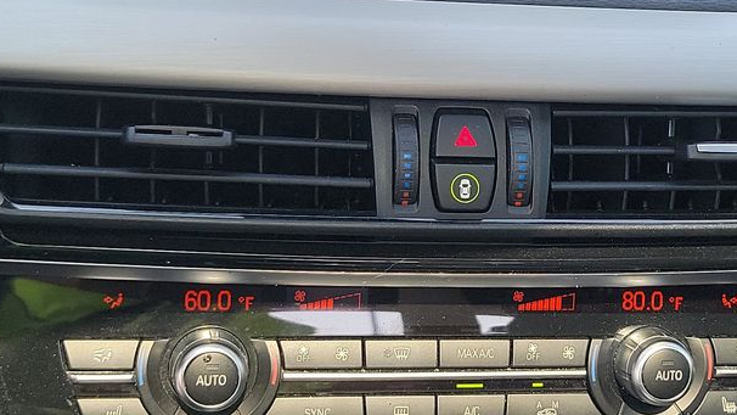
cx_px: 411
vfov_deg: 17.4
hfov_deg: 30.5
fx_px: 1349
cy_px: 114
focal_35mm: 69
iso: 65
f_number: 1.8
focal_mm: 6.7
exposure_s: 1/119
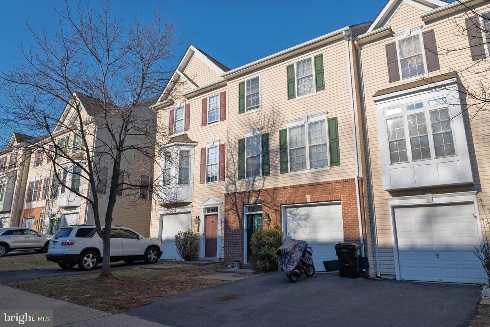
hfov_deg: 73.8
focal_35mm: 24
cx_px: 245
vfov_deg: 53.1
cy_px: 164
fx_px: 327
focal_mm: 16
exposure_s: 1/1250
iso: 125
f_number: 9
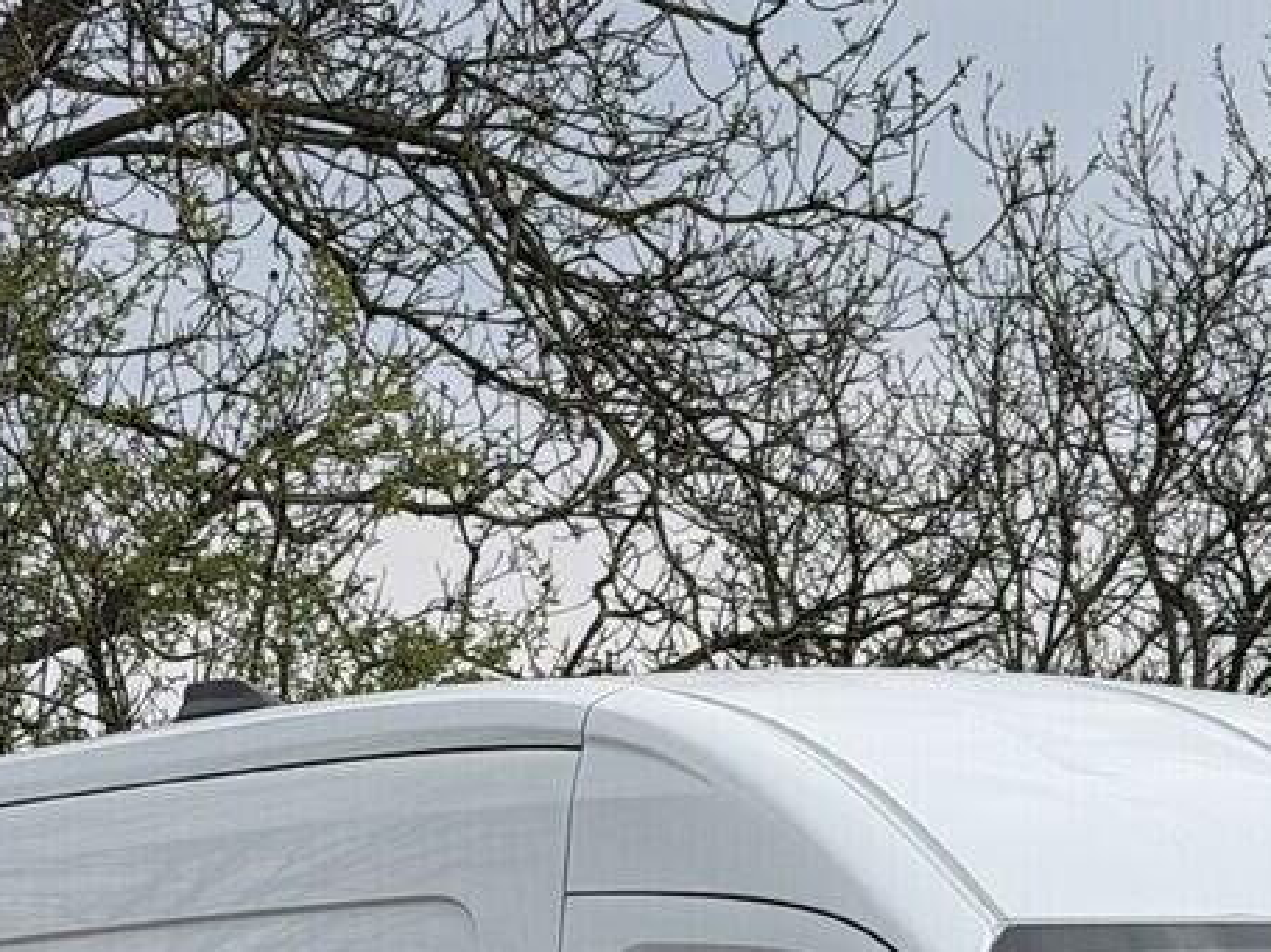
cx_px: 1131
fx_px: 5580
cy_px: 1438
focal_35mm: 152
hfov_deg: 12.9
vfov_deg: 9.5
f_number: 1.78
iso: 64
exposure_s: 1/6024
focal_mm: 6.76
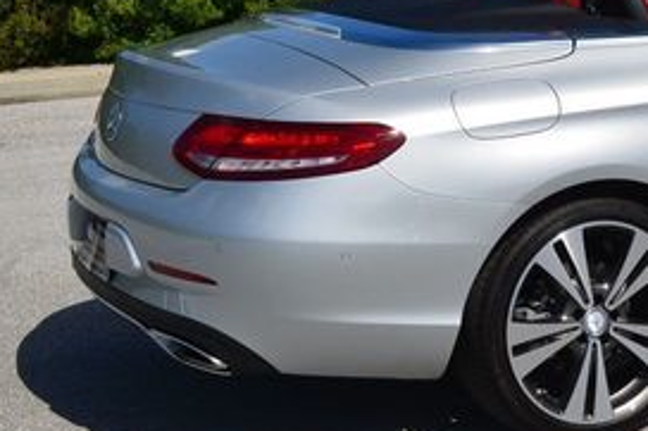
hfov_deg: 19.2
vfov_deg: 13.2
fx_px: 1838
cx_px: 700
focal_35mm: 102
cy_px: 17
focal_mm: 29
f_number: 13
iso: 100
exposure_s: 1/200
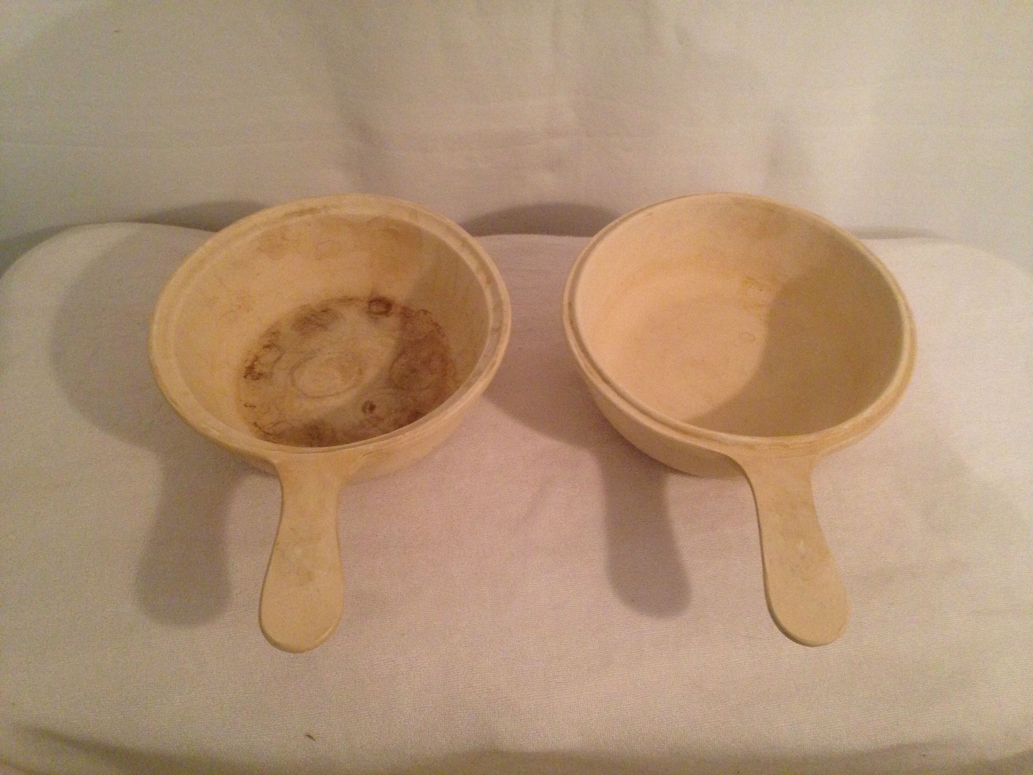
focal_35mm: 33
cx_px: 516
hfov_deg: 55.4
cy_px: 388
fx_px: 985
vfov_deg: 42.9
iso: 320
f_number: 2.4
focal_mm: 4.12
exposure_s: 1/20
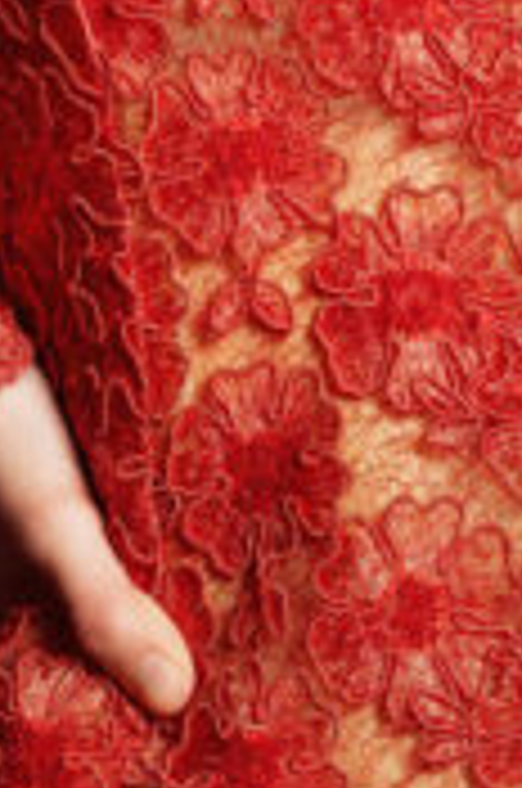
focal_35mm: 550
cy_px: 342
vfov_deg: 3.8
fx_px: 12009
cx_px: 562
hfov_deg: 2.5
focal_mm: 80
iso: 200
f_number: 5.6
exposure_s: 1/125
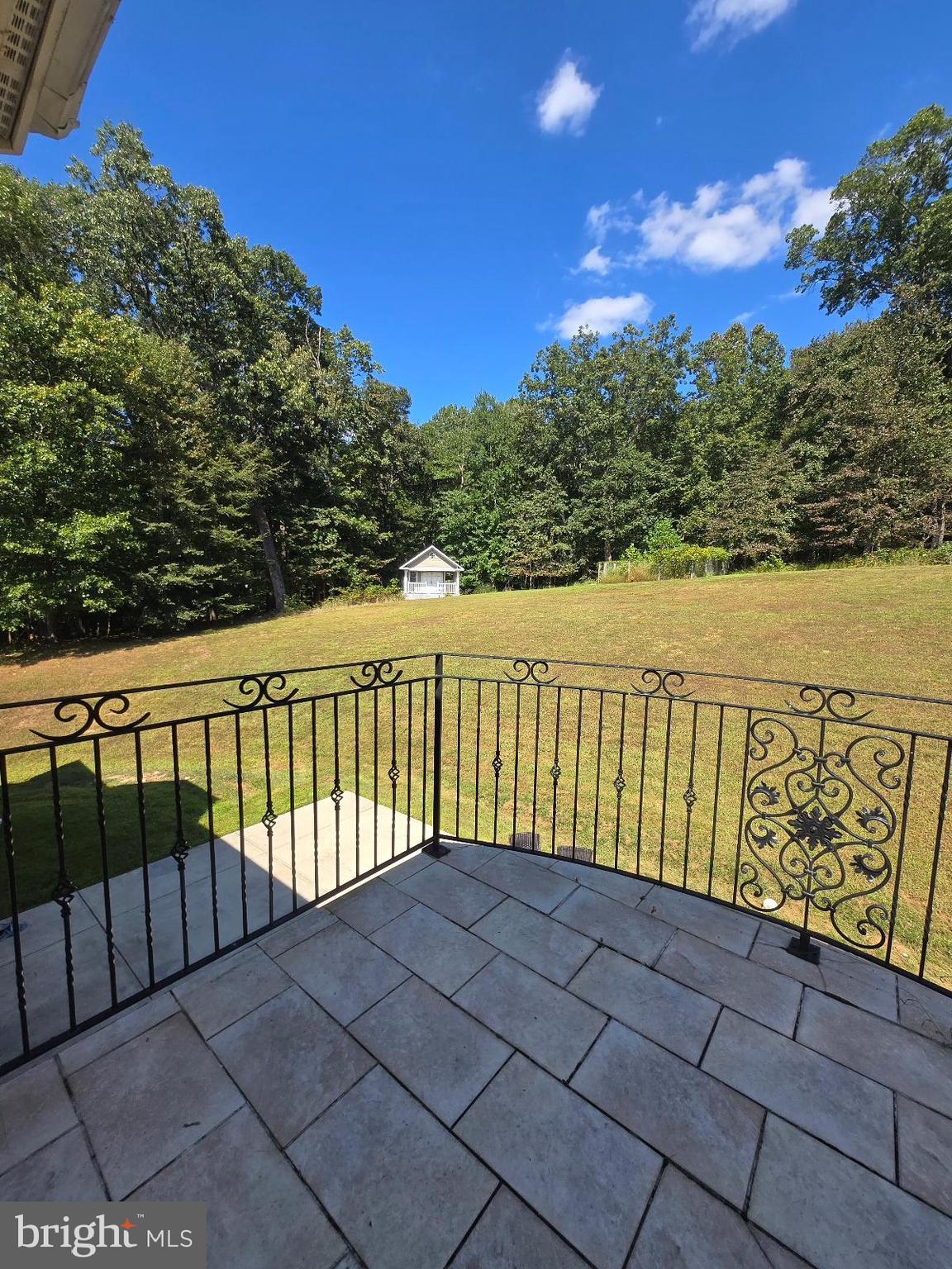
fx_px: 477
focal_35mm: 13
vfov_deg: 106.2
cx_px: 476
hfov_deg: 89.9
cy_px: 634
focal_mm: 1.7
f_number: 2.2
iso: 25
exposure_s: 1/667
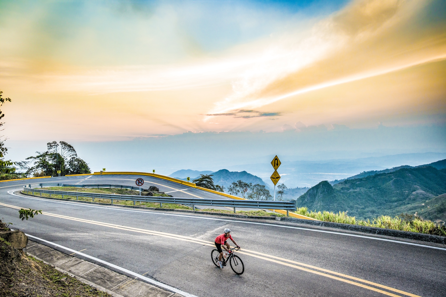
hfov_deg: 84.0
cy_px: 148
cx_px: 223
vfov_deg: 62.0
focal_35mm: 20
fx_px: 248
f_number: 4.5
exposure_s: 1/640
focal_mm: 20
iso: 640
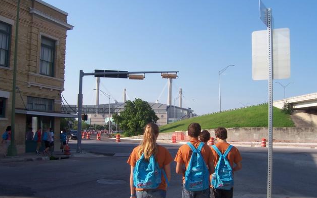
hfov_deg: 50.4
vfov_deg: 32.7
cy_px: 116
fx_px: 337
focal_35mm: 39
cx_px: 161
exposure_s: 1/350
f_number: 4.8
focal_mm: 6
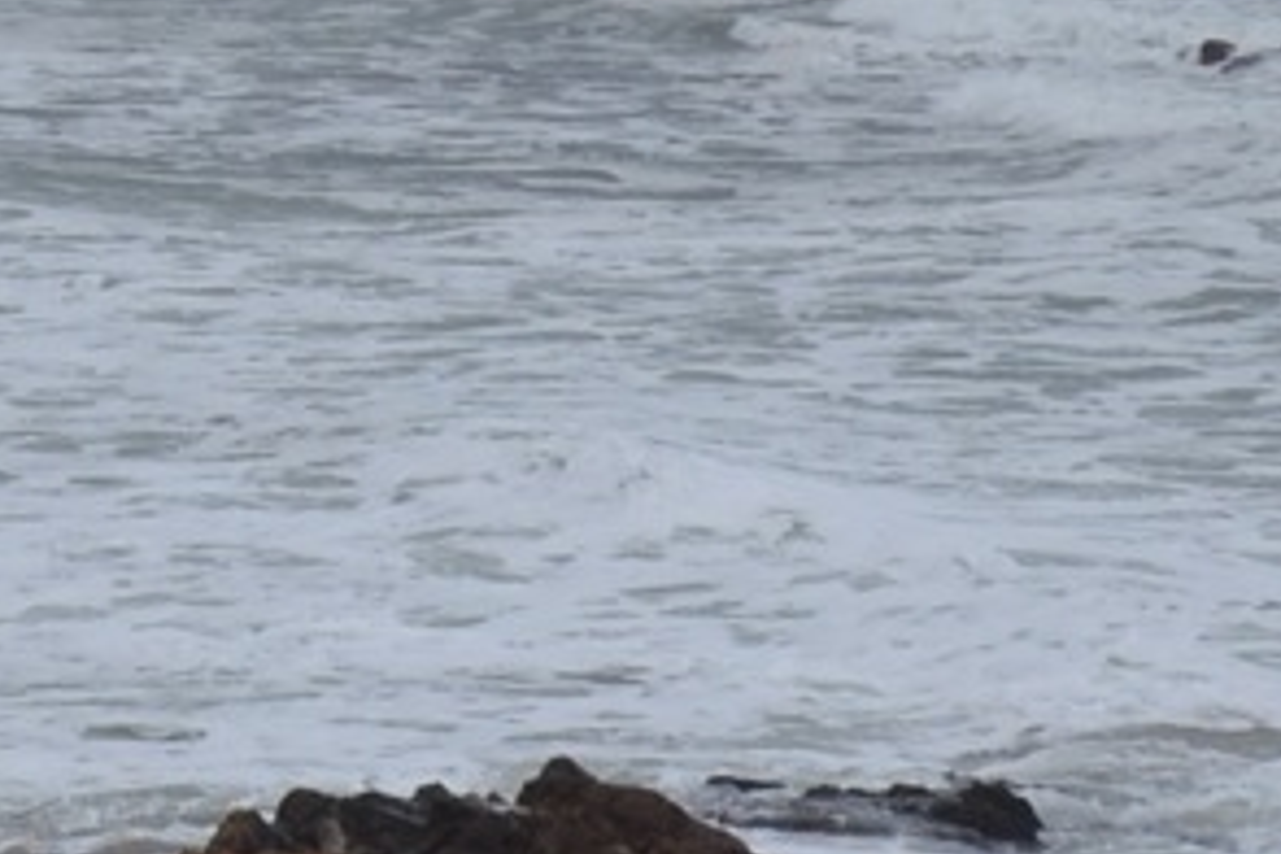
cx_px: -322
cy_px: -791
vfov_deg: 5.8
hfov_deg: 8.8
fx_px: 8184
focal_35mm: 230
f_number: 8
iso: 100
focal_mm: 22
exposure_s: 1/250
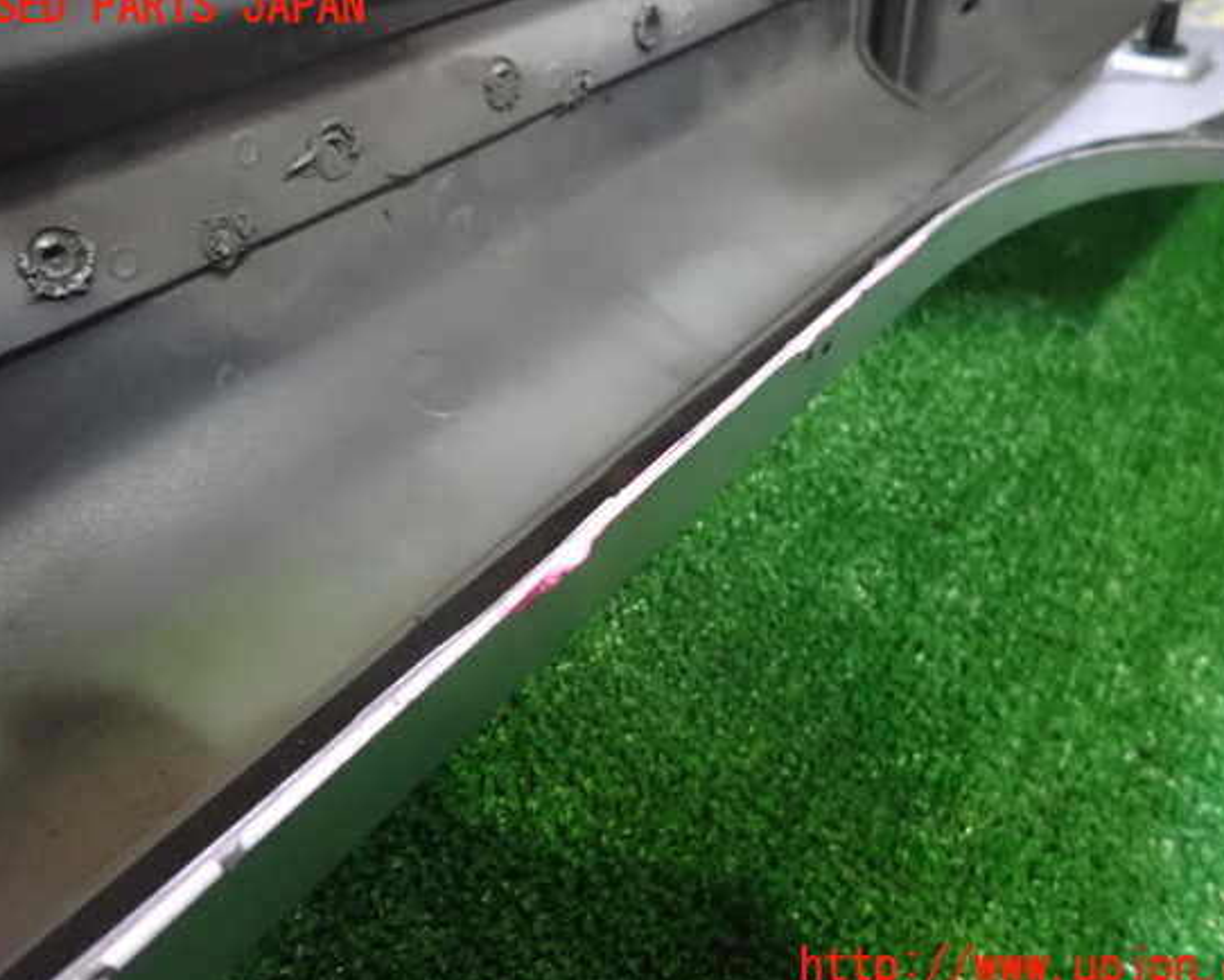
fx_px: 978
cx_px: 632
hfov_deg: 64.0
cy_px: 488
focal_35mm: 27
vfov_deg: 53.2
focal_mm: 4.5
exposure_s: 1/80
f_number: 2
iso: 1600
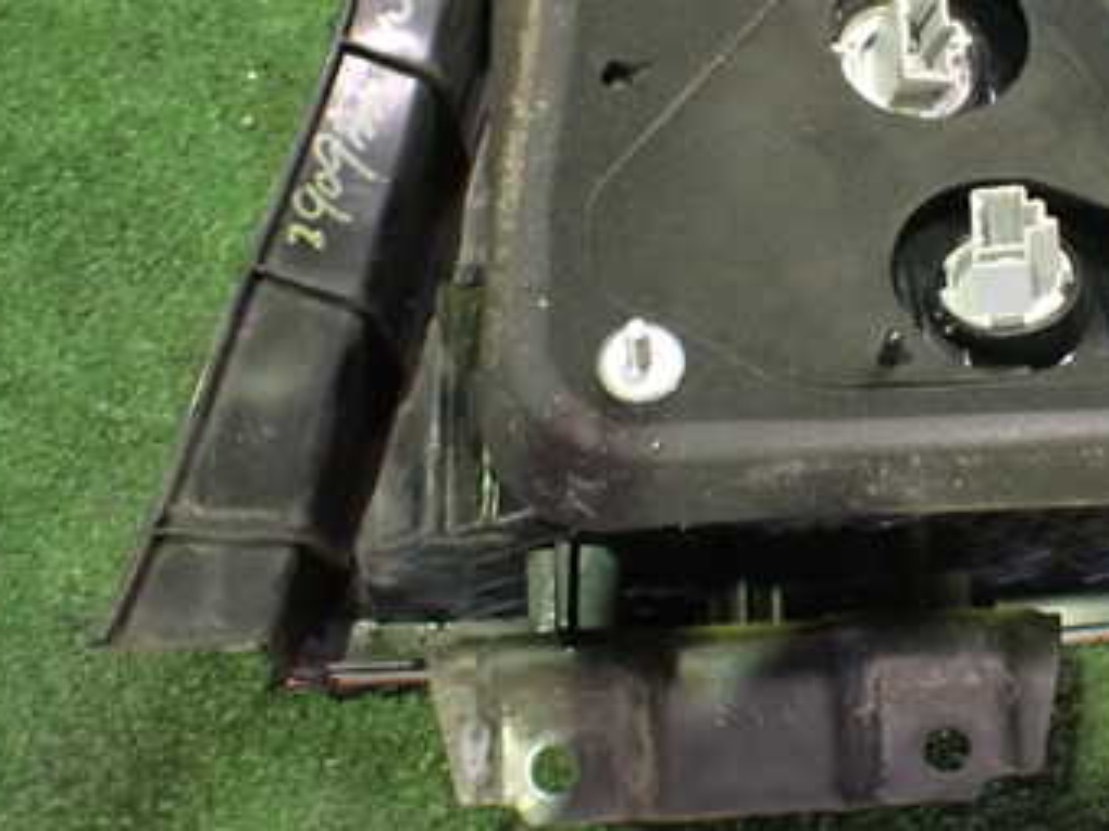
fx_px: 1698
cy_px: 264
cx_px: 881
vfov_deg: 27.3
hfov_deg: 35.1
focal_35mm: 53
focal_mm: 5.4
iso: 1250
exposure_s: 1/30
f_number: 2.3
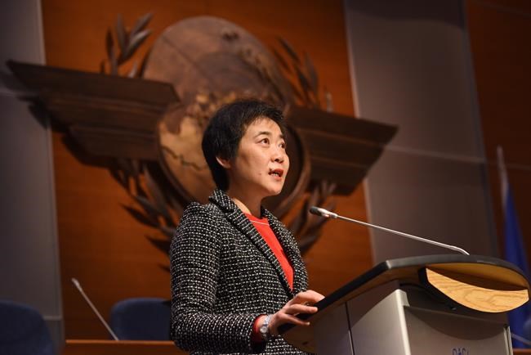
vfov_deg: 13.1
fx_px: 1549
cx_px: 266
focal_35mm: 105
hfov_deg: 19.4
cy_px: 178
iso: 4000
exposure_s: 1/60
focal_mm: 105
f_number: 5.6
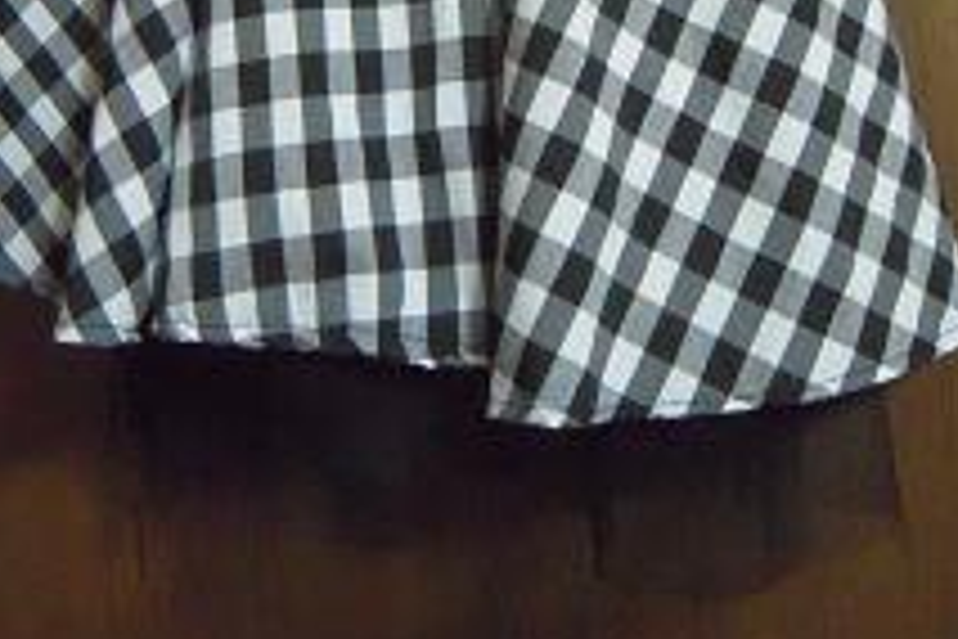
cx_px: 457
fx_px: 1463
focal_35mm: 55
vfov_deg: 21.8
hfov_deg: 36.2
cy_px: -230
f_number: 2.7
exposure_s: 1/60
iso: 1600
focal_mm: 5
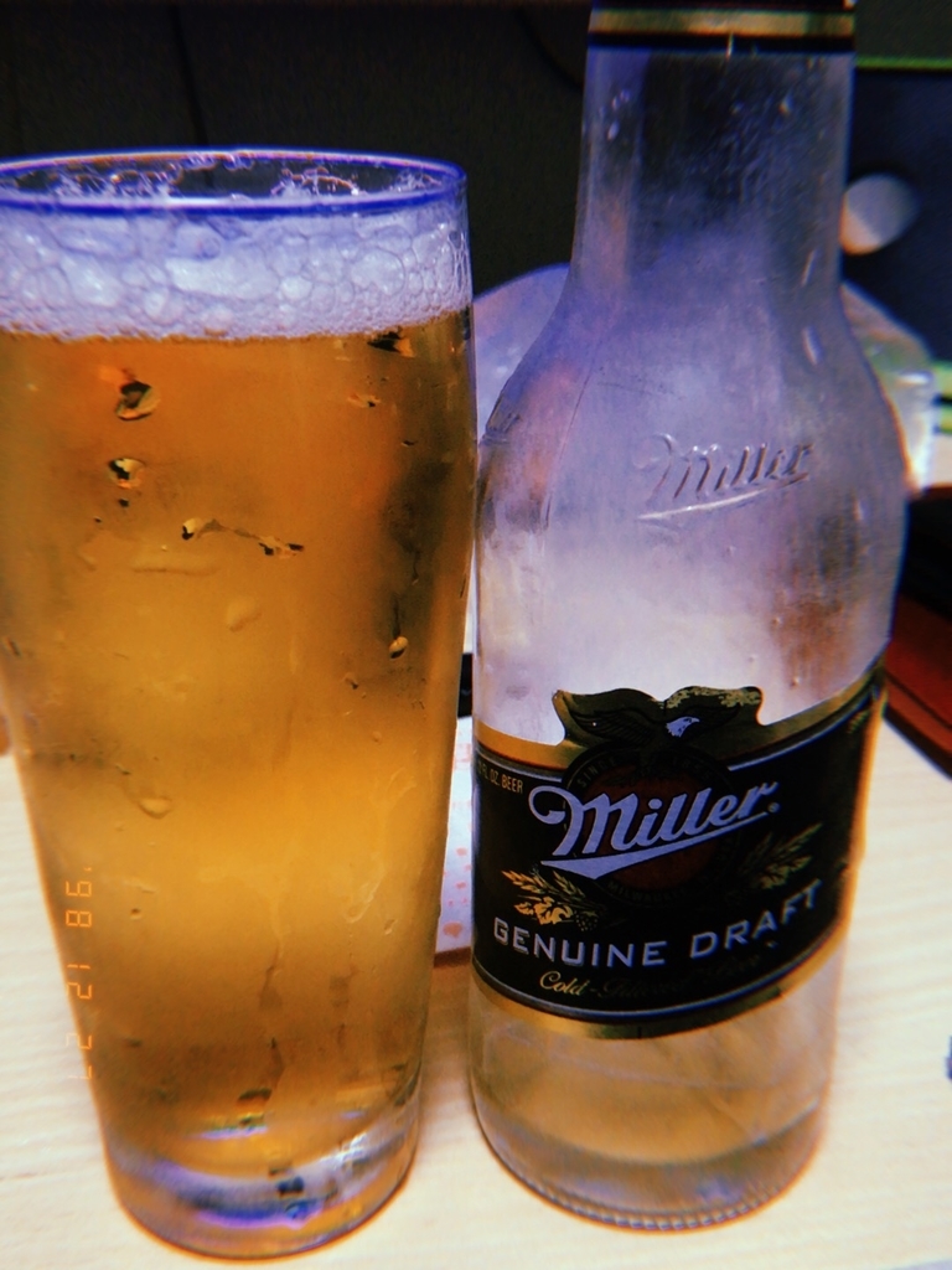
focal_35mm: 65
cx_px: 476
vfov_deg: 29.8
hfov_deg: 22.6
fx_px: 2383
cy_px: 635
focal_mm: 3.99
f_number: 1.8
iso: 250
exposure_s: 1/50
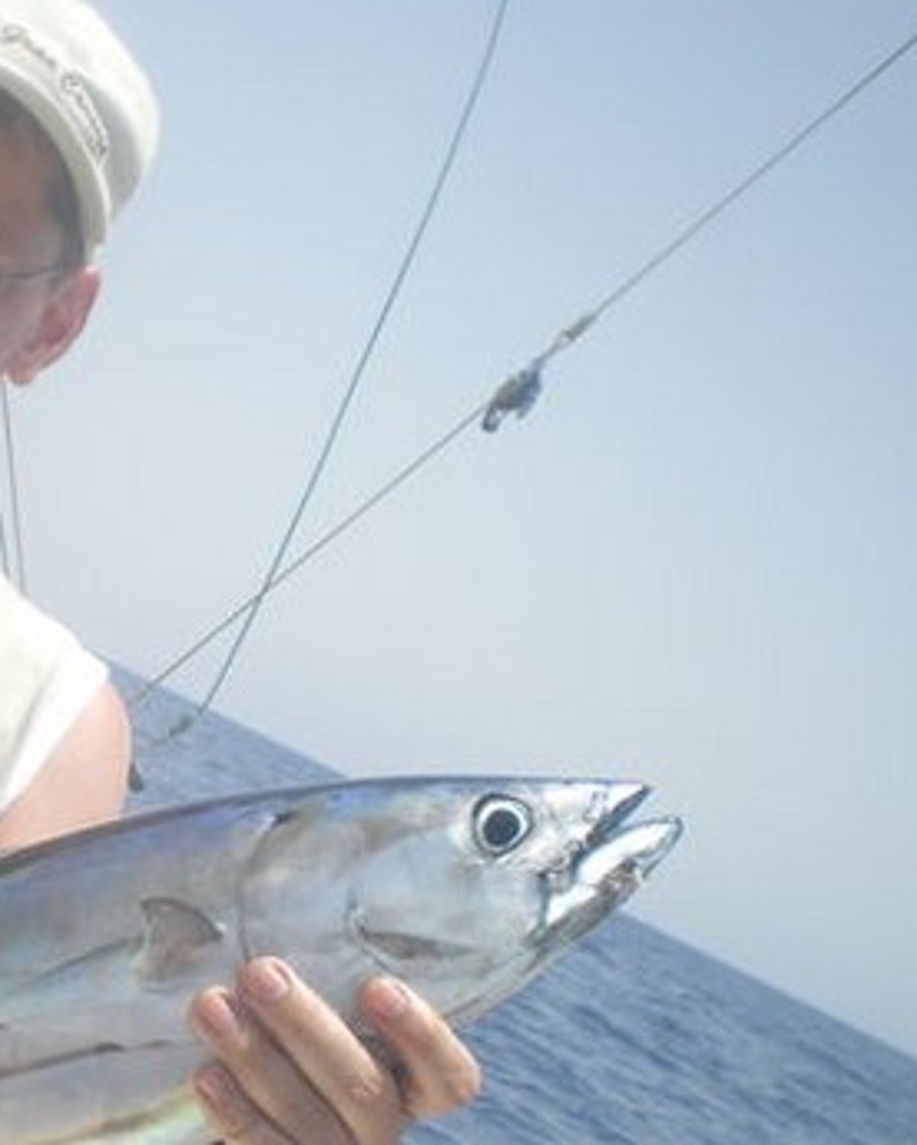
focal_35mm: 64
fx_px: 2170
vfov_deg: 29.4
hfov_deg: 23.0
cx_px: 17
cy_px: 738
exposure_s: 1/400
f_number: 4.6
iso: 50
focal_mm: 6.3
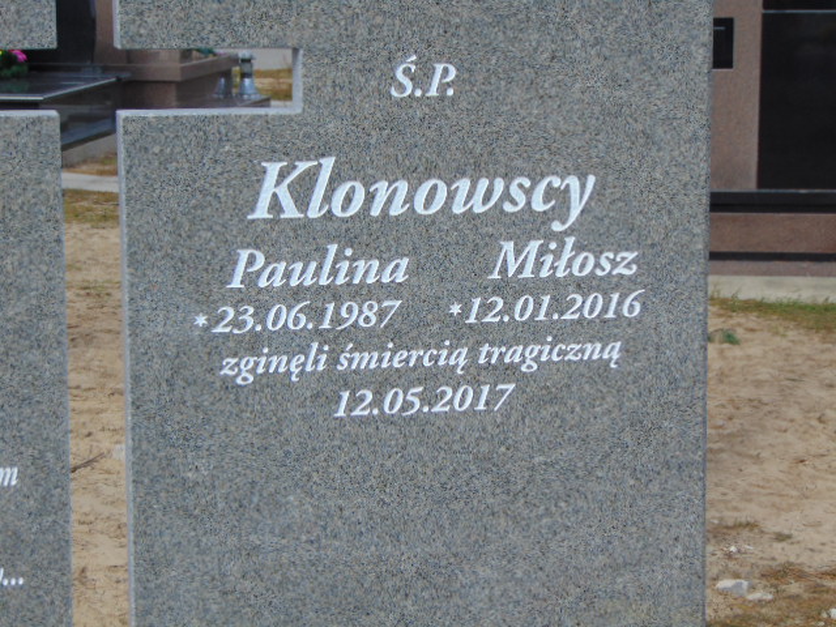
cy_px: 314
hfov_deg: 18.2
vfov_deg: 13.7
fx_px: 2608
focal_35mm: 108
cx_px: 418
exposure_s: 1/640
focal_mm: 19.4
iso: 80
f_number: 3.9
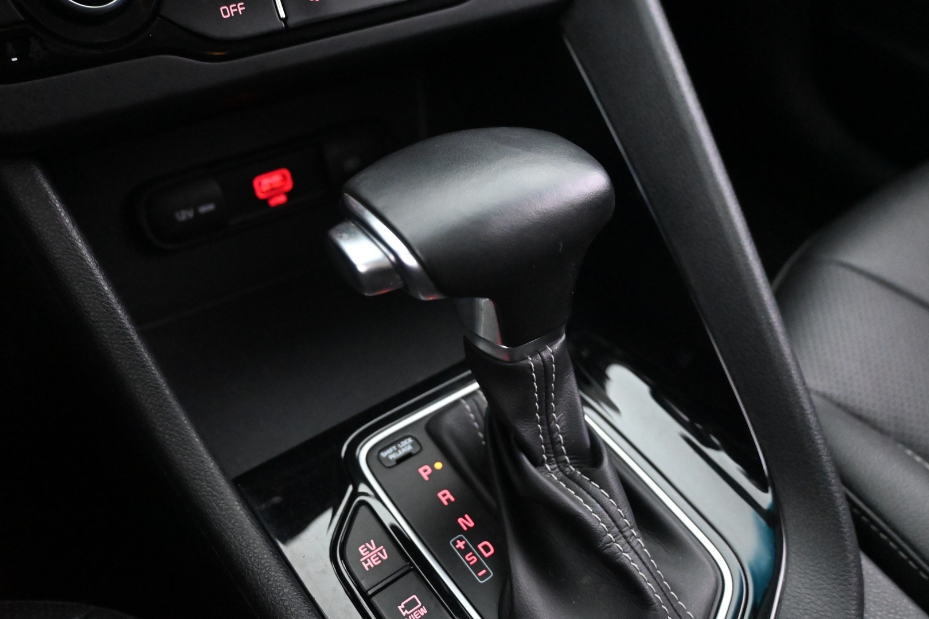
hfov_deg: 60.7
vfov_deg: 42.6
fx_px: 793
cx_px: 464
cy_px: 310
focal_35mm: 31
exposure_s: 1/30
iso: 9000
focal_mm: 20.5
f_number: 3.8
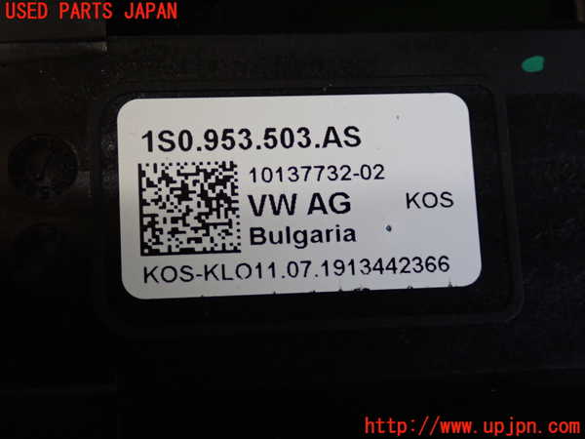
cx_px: 292
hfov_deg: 31.2
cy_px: 220
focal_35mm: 62
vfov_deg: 23.7
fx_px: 1048
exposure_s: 1/60
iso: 640
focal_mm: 11.09
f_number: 3.6
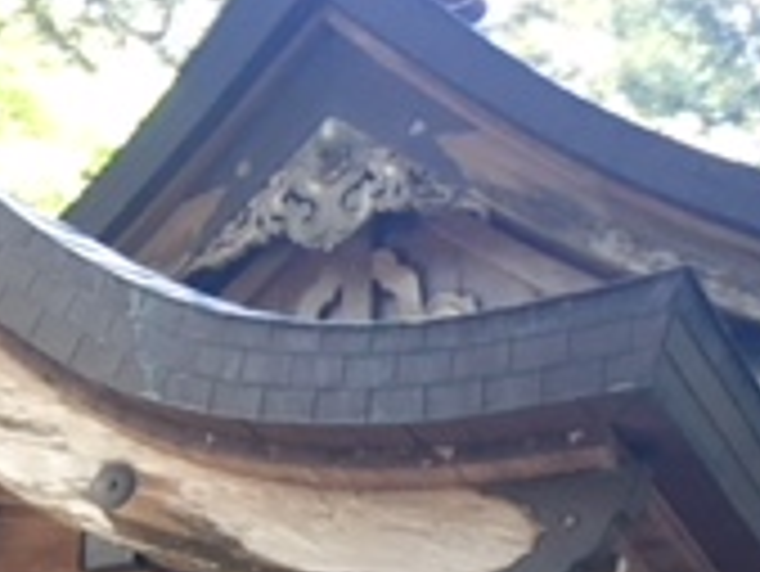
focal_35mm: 110
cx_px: 396
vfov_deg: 12.4
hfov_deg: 17.9
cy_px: 1004
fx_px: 2417
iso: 32
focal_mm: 4.15
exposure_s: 1/15
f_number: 2.2
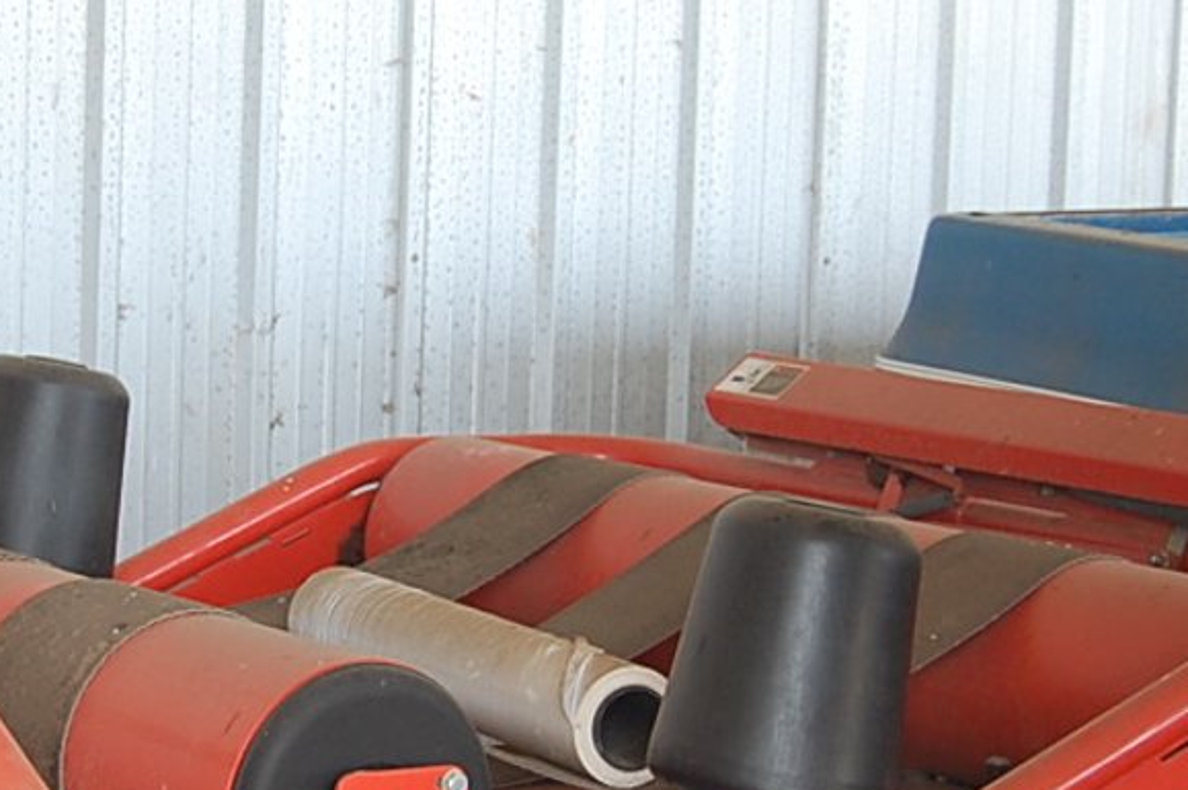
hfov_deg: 17.7
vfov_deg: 11.9
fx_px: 3792
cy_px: 539
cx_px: 329
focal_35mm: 115
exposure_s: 1/80
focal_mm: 26
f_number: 4.5
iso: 400
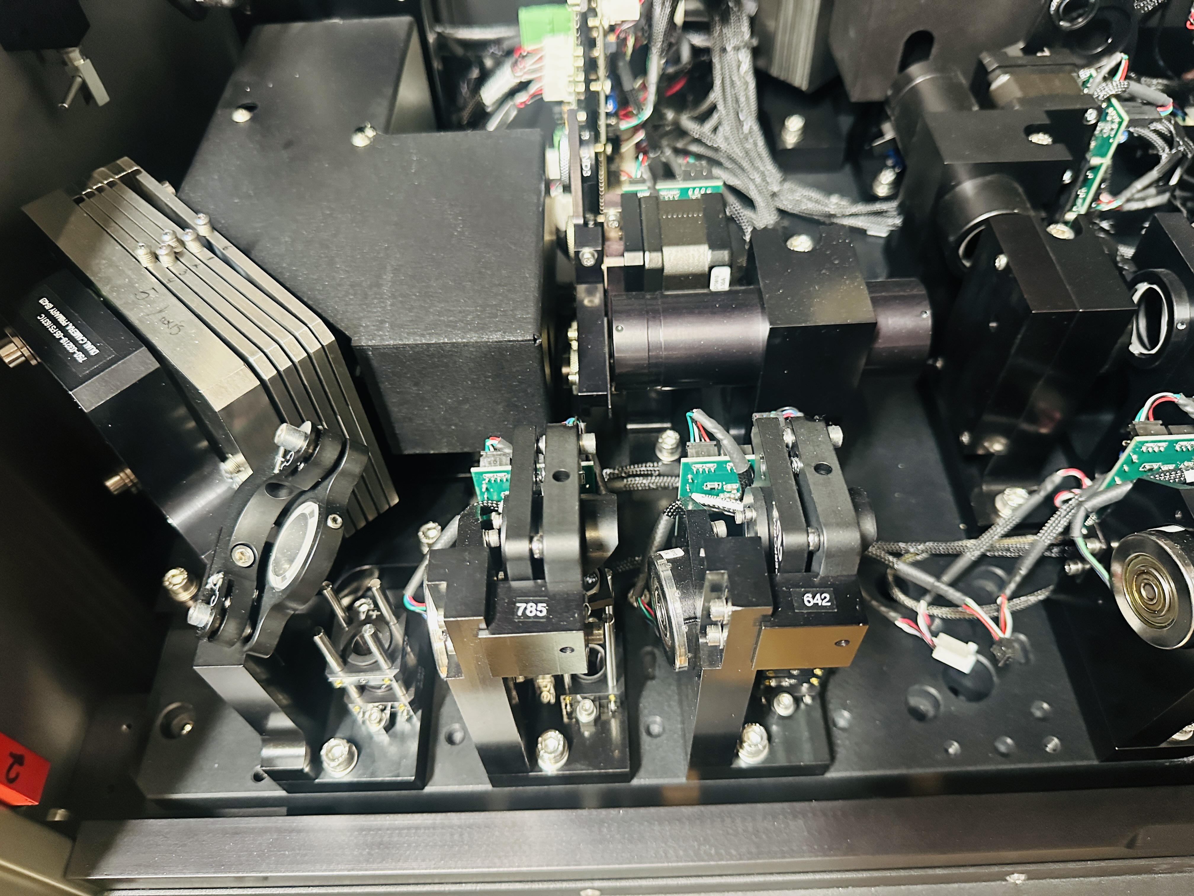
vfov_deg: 56.8
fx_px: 828
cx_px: 597
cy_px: 448
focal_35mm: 24
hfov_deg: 71.6
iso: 1000
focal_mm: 6.86
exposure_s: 1/45
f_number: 1.78
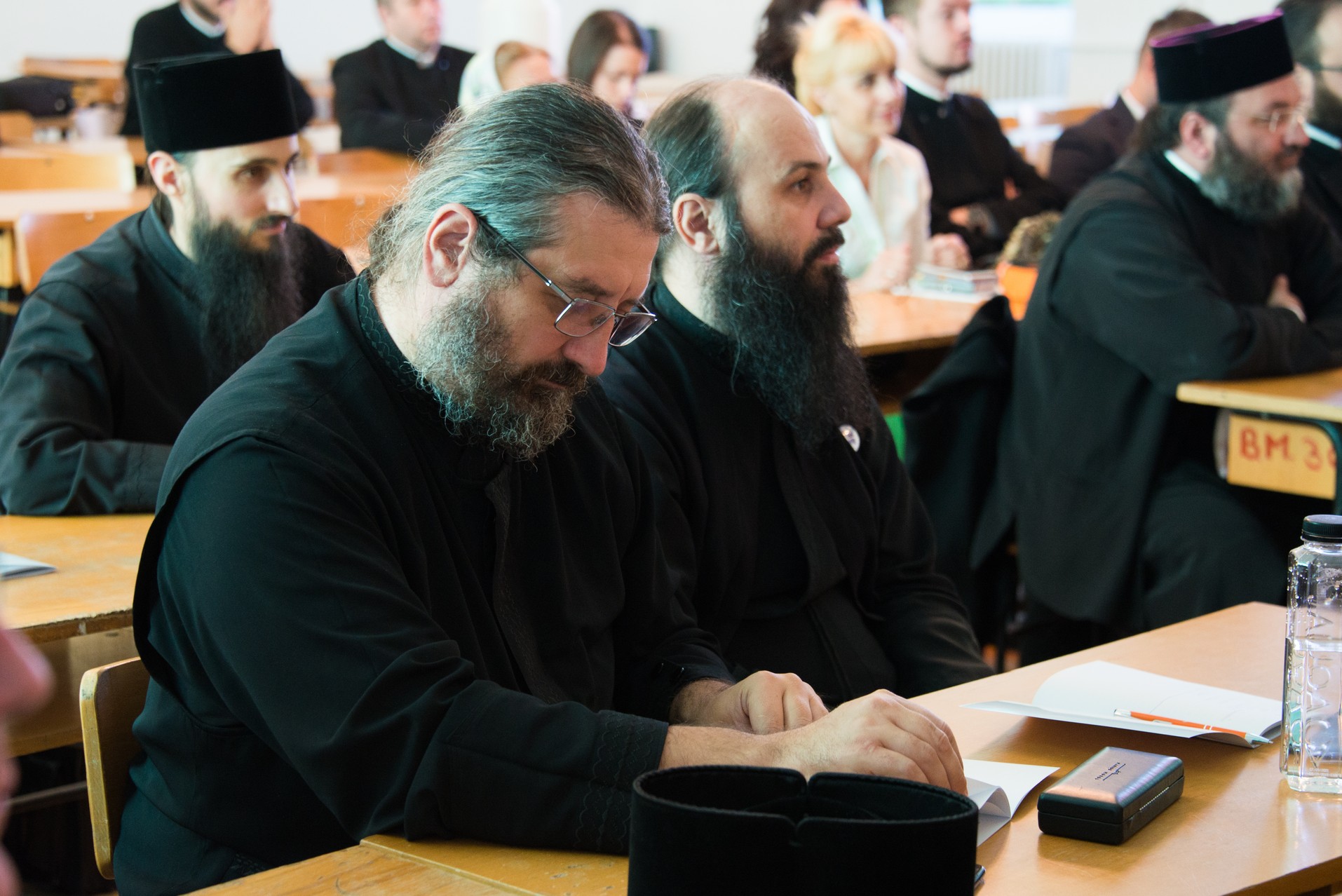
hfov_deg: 26.0
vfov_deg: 17.5
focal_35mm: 78
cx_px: 671
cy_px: 448
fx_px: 2909
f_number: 5
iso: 1250
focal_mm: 78
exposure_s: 1/60
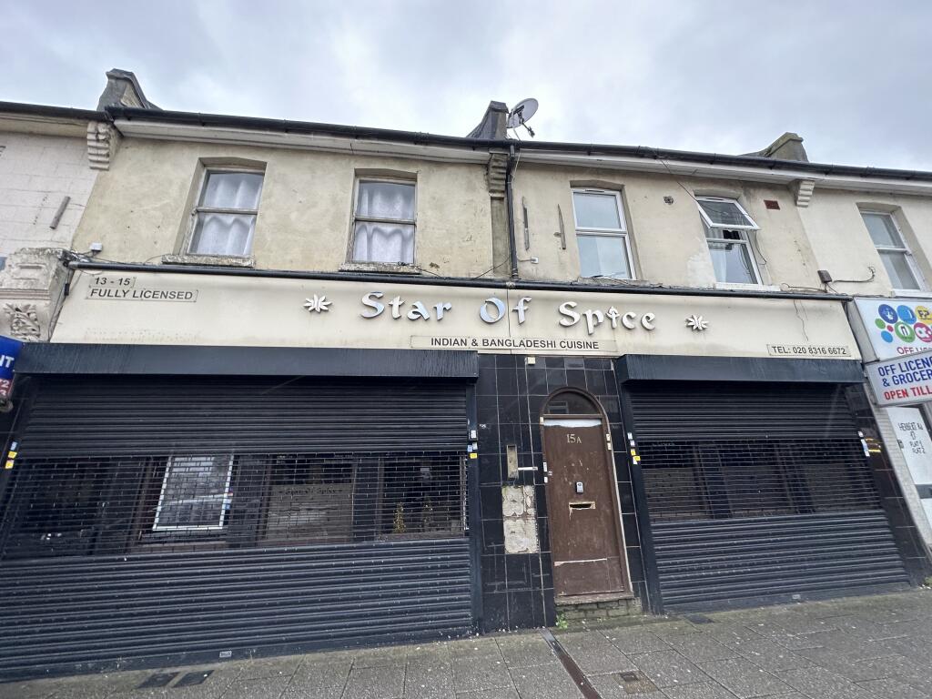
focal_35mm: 14
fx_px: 377
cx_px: 466
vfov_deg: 85.7
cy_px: 350
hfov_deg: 102.1
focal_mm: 2.22
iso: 80
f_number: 2.2
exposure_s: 1/99
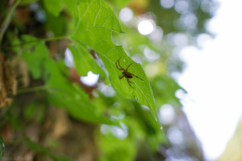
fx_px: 181
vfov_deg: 47.9
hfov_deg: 67.4
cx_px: 121
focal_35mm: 27
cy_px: 80
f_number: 1.8
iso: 100
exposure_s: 1/320
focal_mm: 18
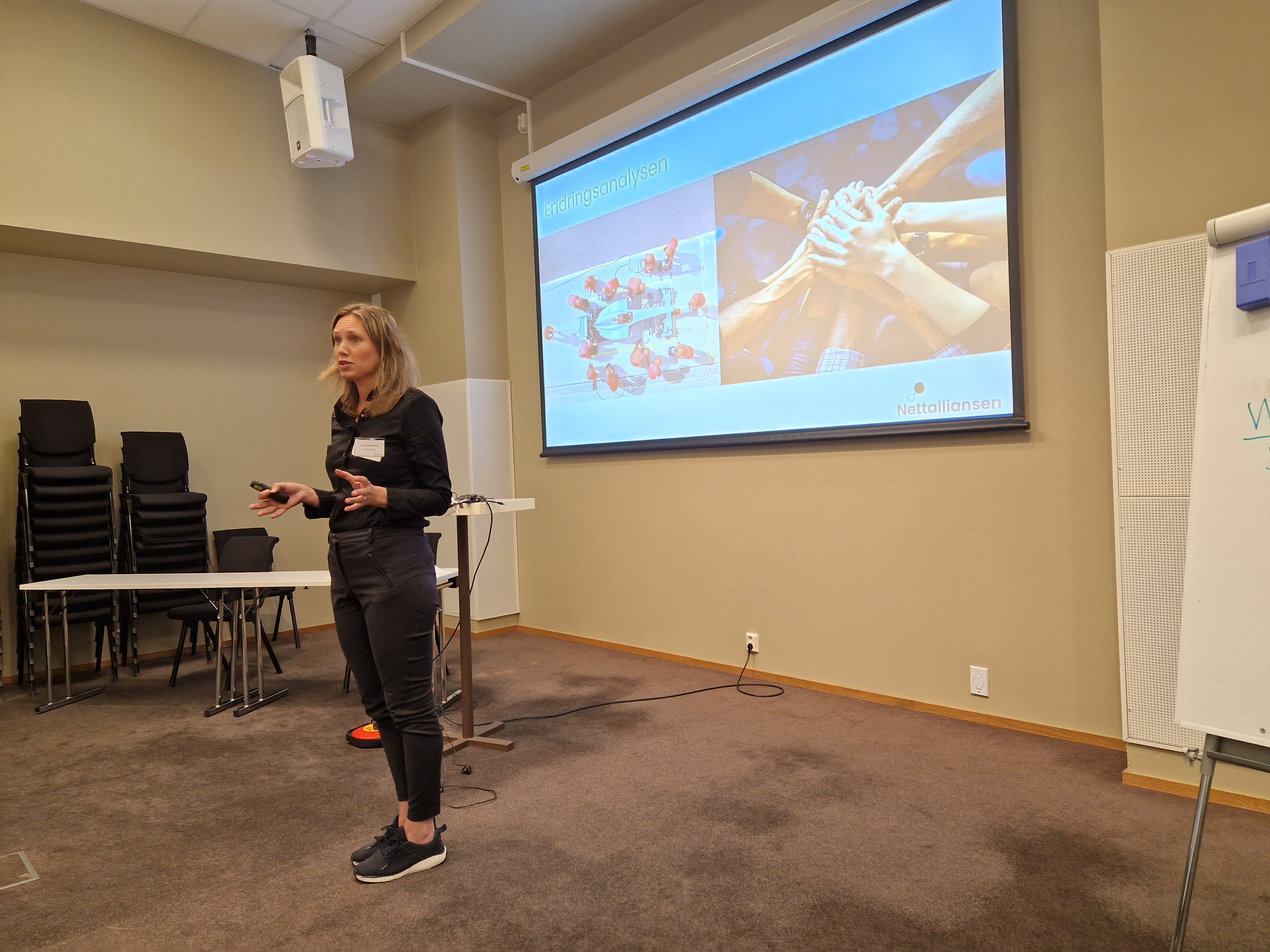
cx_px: 635
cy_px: 476
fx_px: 844
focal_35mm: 23
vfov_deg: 58.9
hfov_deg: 73.9
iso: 125
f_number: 1.8
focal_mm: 5.4
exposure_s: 1/100
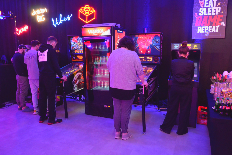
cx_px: 116
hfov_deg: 67.4
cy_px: 78
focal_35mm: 27
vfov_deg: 47.9
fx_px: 174
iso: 2500
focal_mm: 18
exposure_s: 1/60
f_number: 4
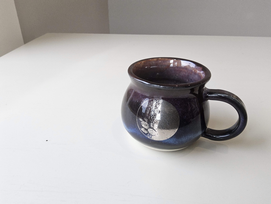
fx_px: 180
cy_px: 102
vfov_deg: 58.9
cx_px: 136
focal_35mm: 23
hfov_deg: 73.9
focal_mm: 3.08
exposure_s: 1/120
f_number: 2
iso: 160
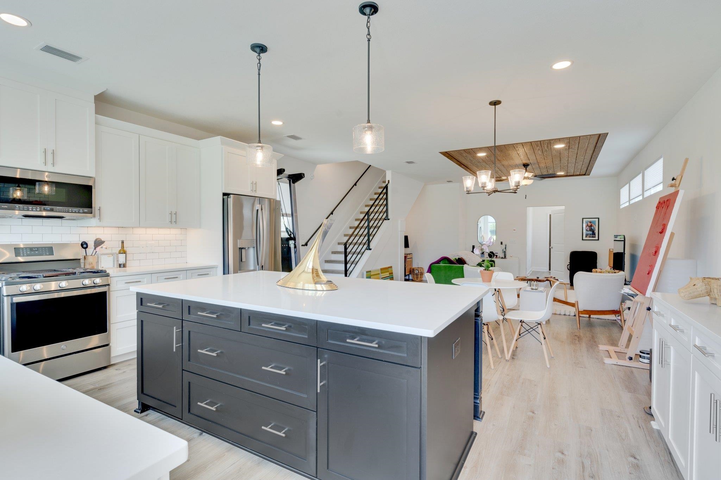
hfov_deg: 90.0
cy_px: 240
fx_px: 360
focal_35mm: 18
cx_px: 360
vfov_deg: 67.4
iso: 100
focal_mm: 18
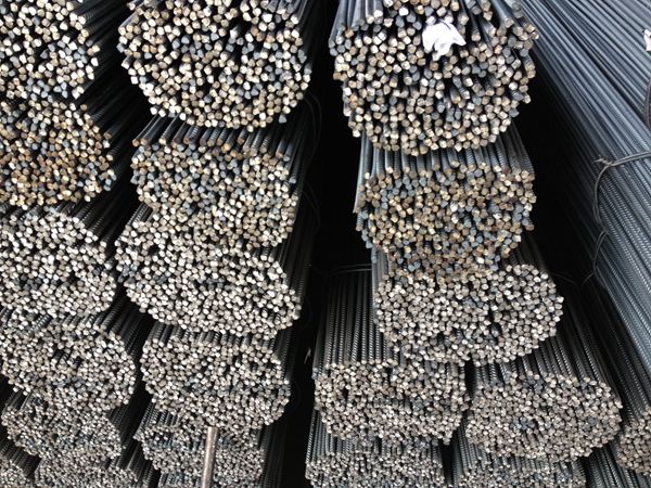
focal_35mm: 35
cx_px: 326
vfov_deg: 40.7
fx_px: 658
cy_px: 244
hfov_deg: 52.6
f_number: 2.4
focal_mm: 4.28
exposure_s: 1/24
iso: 50
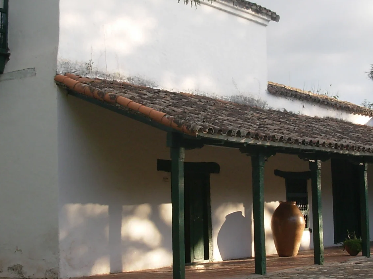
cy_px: 132
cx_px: 200
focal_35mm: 69
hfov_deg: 28.2
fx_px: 744
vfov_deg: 21.3
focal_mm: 6.3
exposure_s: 1/264
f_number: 2.9
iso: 50
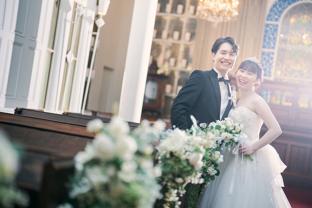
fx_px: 442
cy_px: 103
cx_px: 158
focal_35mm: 51
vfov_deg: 26.5
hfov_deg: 38.9
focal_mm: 50
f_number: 1.4
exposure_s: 1/250
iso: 80
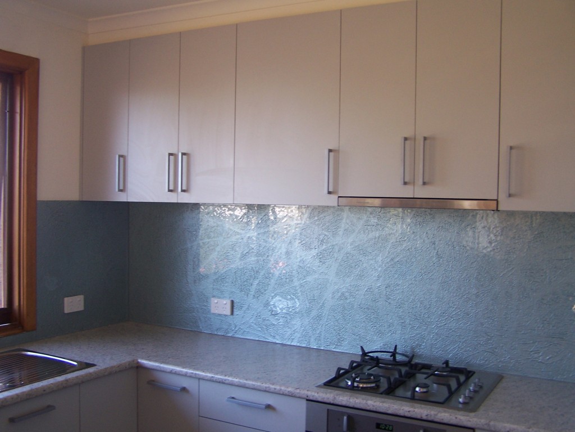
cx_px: 288
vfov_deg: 37.7
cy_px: 216
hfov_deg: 49.0
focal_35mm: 38
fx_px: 631
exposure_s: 1/30
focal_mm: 6.3
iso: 100
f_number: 2.8
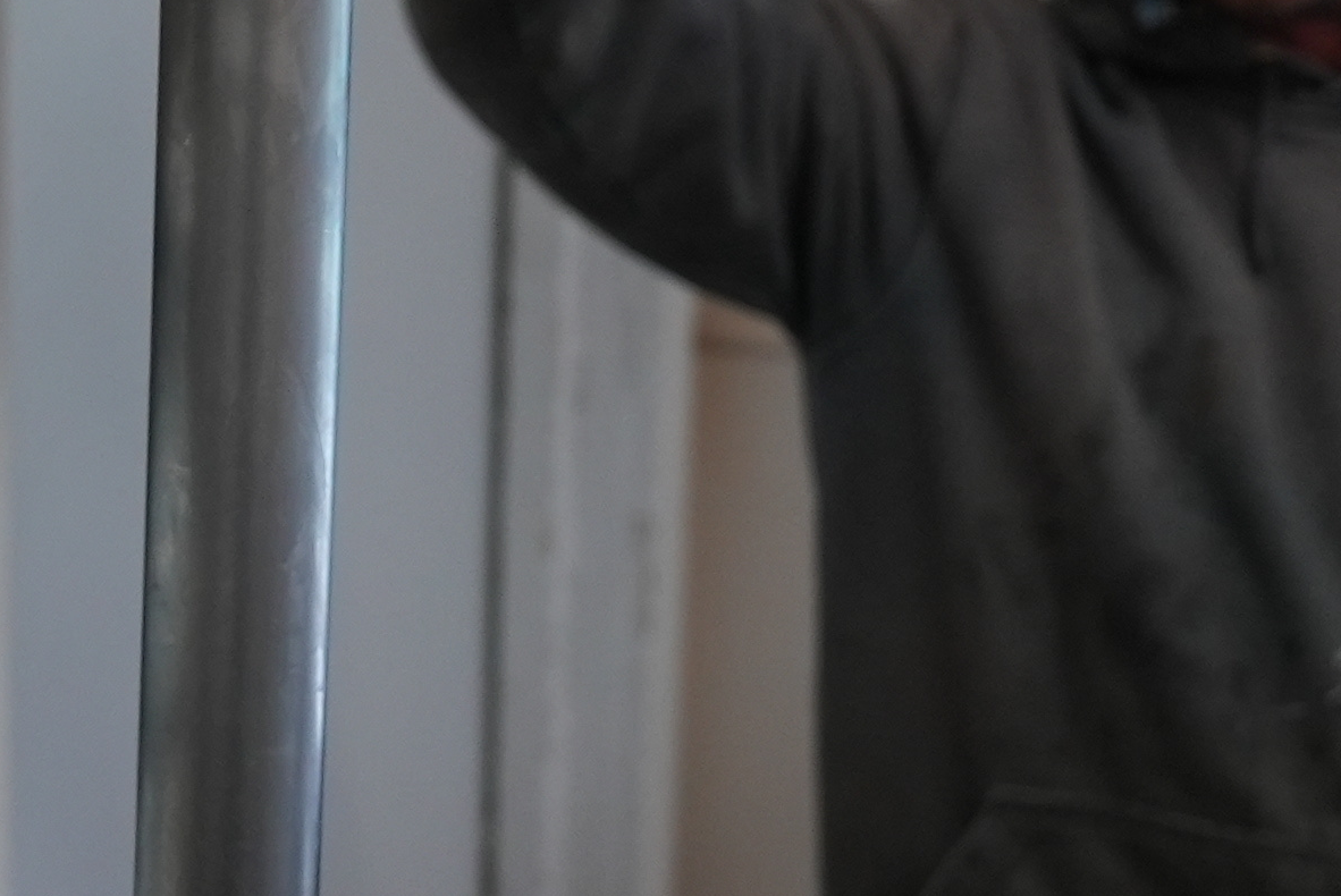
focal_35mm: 104
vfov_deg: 13.2
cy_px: 348
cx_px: -538
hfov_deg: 18.0
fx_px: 3877
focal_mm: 29
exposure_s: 1/250
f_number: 2.8
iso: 1600
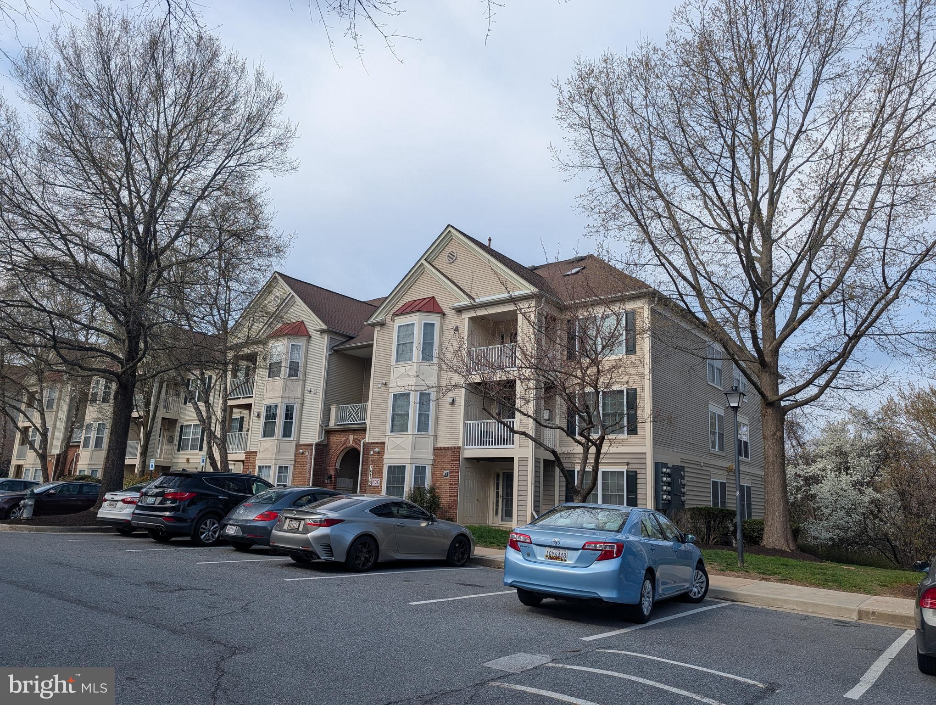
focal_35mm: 24
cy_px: 352
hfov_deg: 71.5
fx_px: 650
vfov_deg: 56.9
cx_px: 468
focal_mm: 6.9
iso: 21
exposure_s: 1/1143
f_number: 1.68
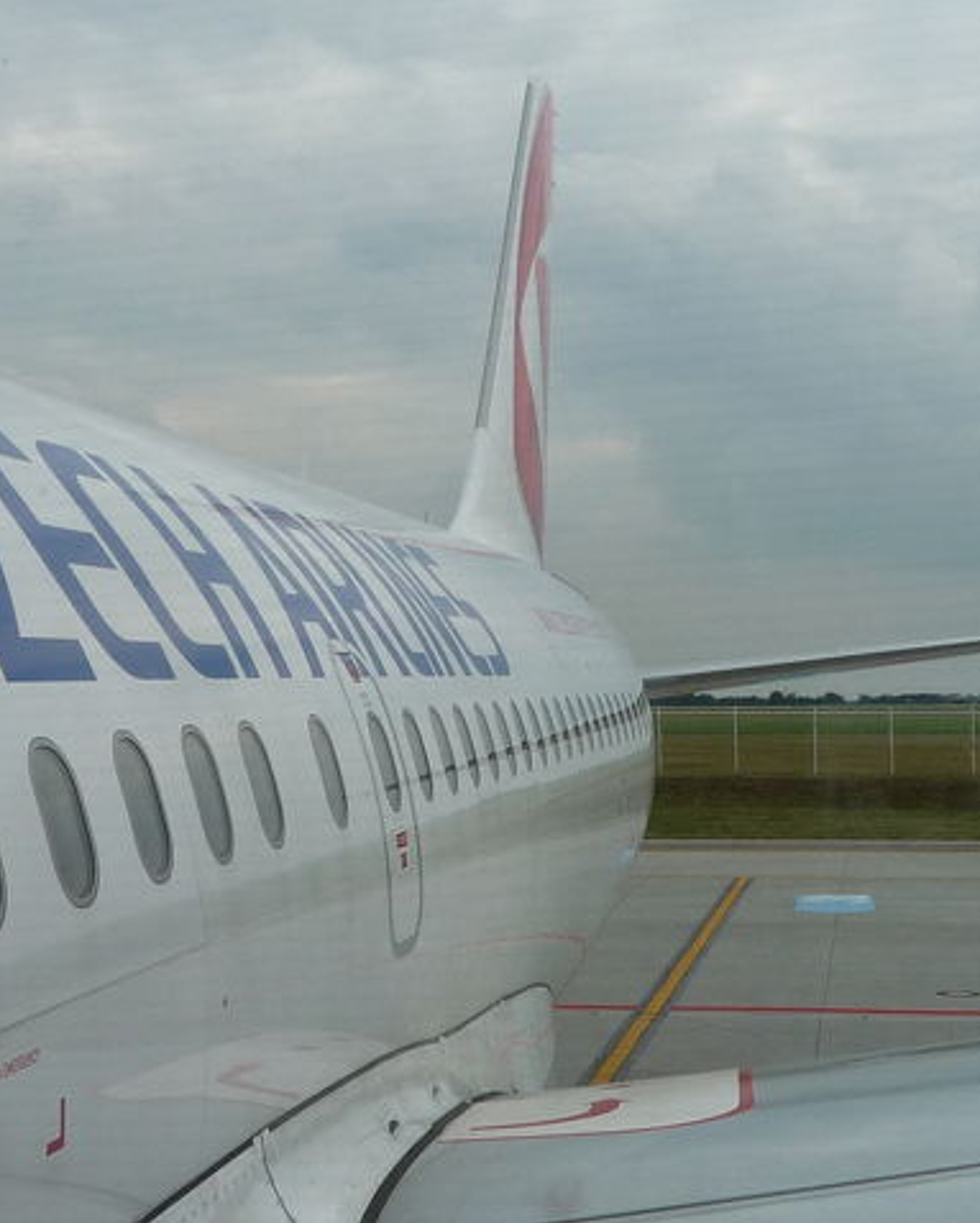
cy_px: 620
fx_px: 2209
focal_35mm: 61
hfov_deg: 25.0
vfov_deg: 30.9
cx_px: 478
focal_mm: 4.5
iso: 100
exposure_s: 1/800
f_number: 5
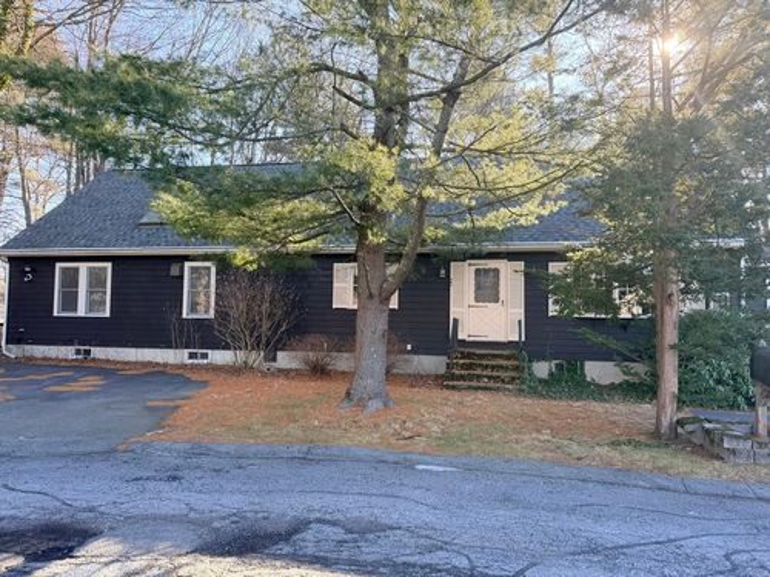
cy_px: 288
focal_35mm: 24
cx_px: 385
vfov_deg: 56.8
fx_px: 534
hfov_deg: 71.6
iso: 100
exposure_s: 1/344
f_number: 1.78
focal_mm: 6.76
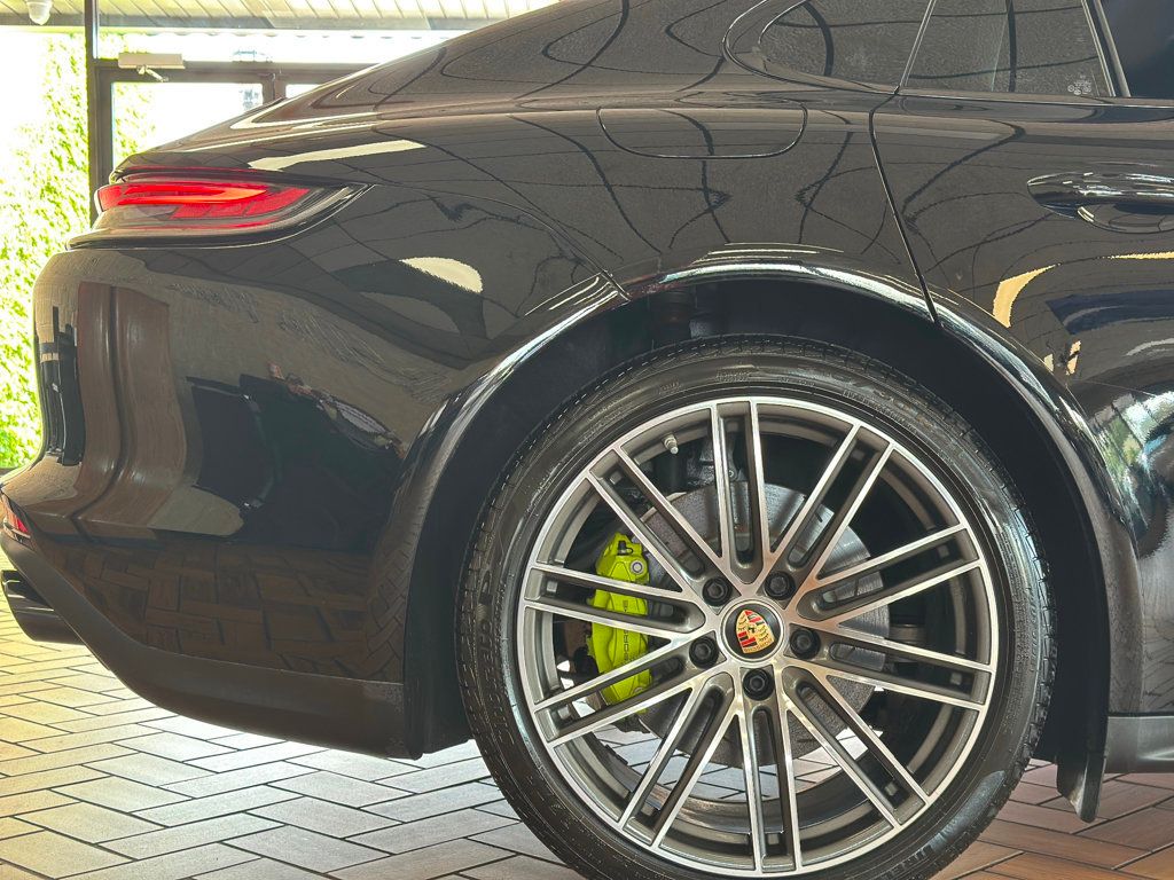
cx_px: 587
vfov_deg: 30.3
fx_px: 1628
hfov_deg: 39.7
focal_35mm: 48
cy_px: 440
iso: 160
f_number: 1.78
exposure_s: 1/60
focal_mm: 6.86
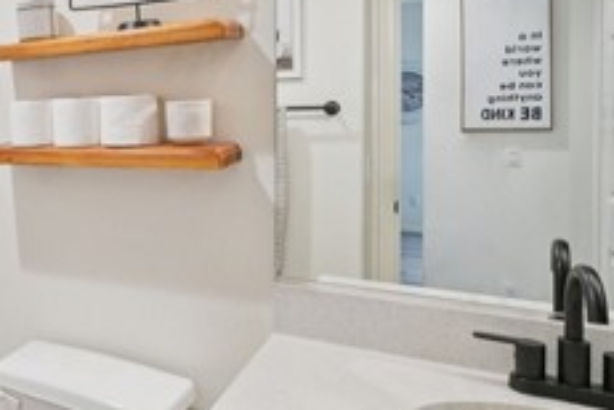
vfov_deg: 36.6
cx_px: -5
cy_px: 144
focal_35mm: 36
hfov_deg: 44.8
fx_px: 614
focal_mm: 13
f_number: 8
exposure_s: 1/20
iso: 400
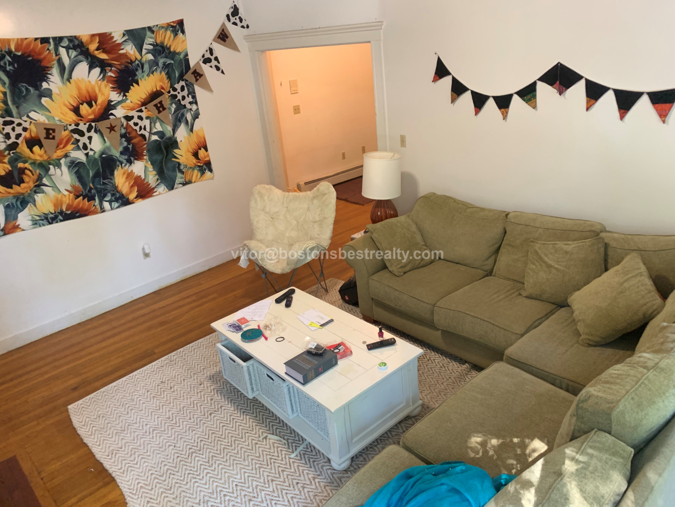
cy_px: 254
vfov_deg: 53.1
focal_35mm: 26
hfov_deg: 67.3
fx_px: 507
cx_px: 338
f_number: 1.8
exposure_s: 1/40
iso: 400
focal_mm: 4.25
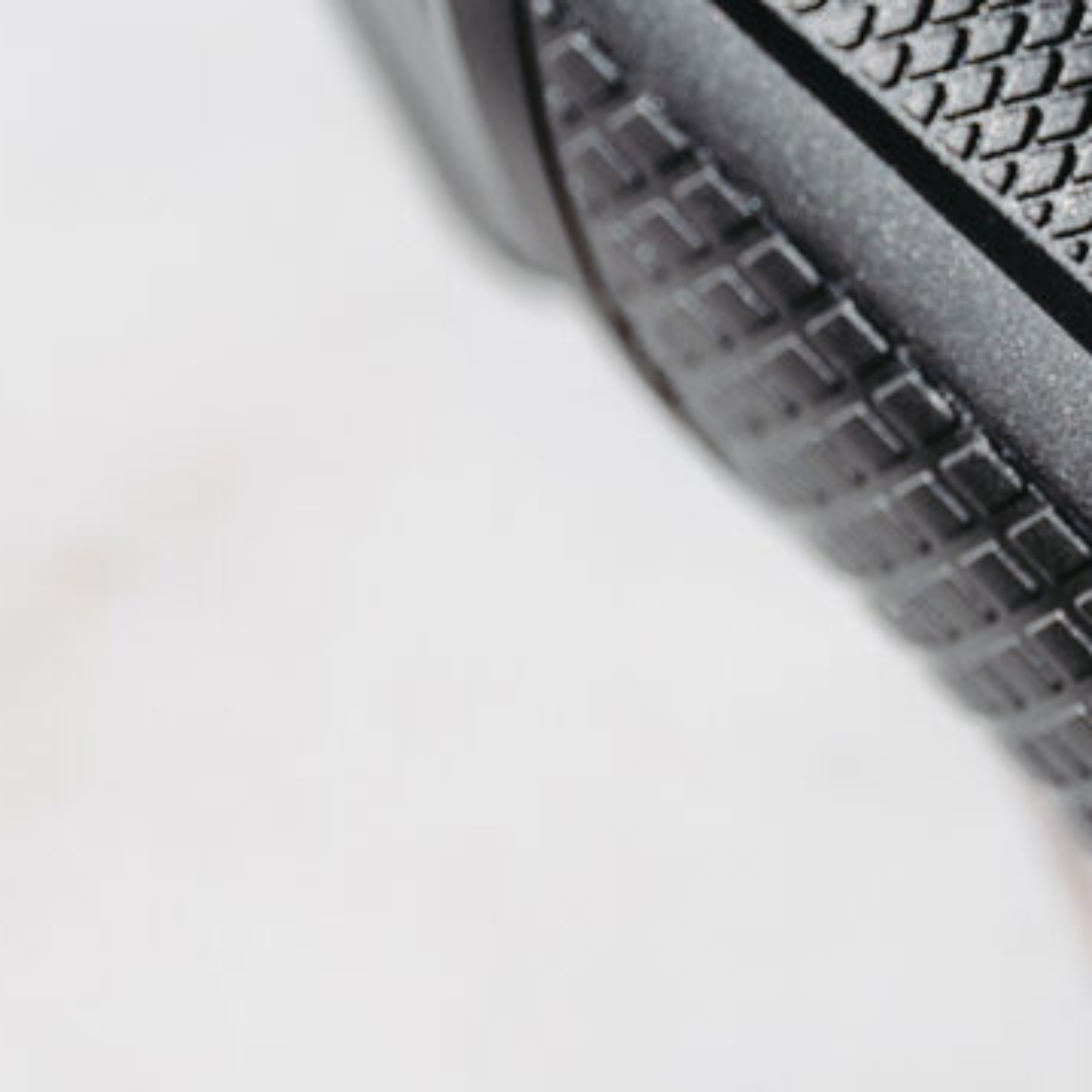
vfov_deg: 2.7
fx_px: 22735
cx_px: 1528
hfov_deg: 2.7
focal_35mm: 637
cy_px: -243
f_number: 4
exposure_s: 1/125
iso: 100
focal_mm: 105
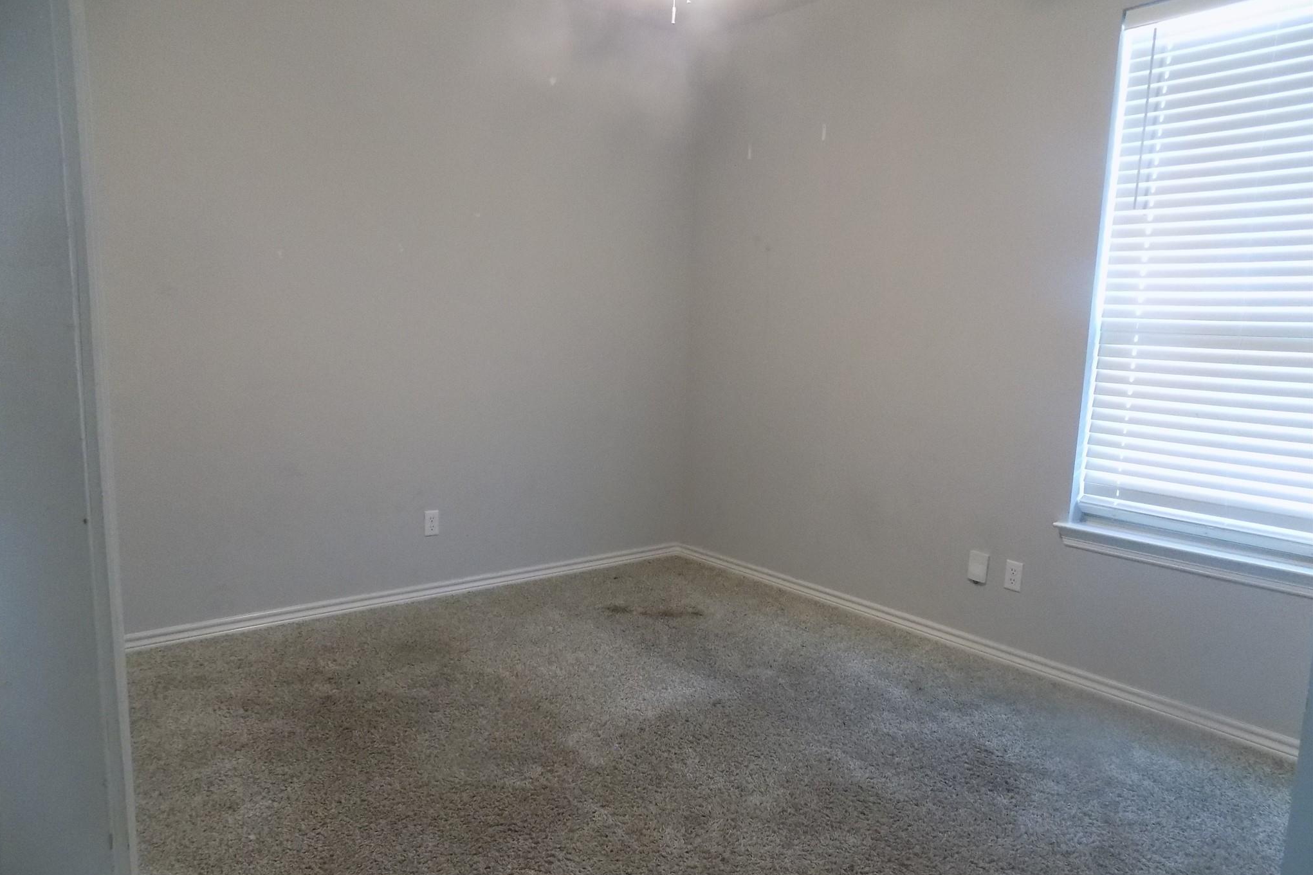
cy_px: 462
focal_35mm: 24
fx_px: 875
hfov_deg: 73.7
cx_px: 655
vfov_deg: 53.1
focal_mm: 4
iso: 400
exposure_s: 1/30
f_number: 3.1
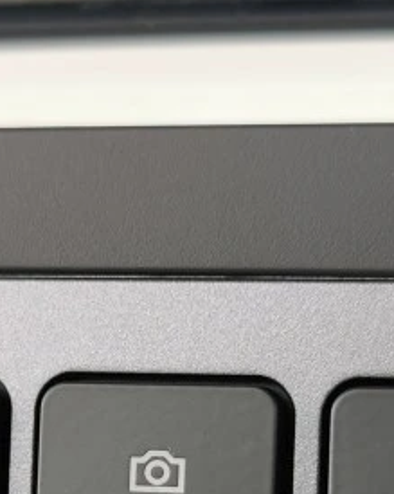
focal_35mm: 117
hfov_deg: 13.1
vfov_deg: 16.0
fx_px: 1706
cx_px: 122
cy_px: 535
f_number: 1.6
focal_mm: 5.56
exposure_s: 1/557
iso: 50
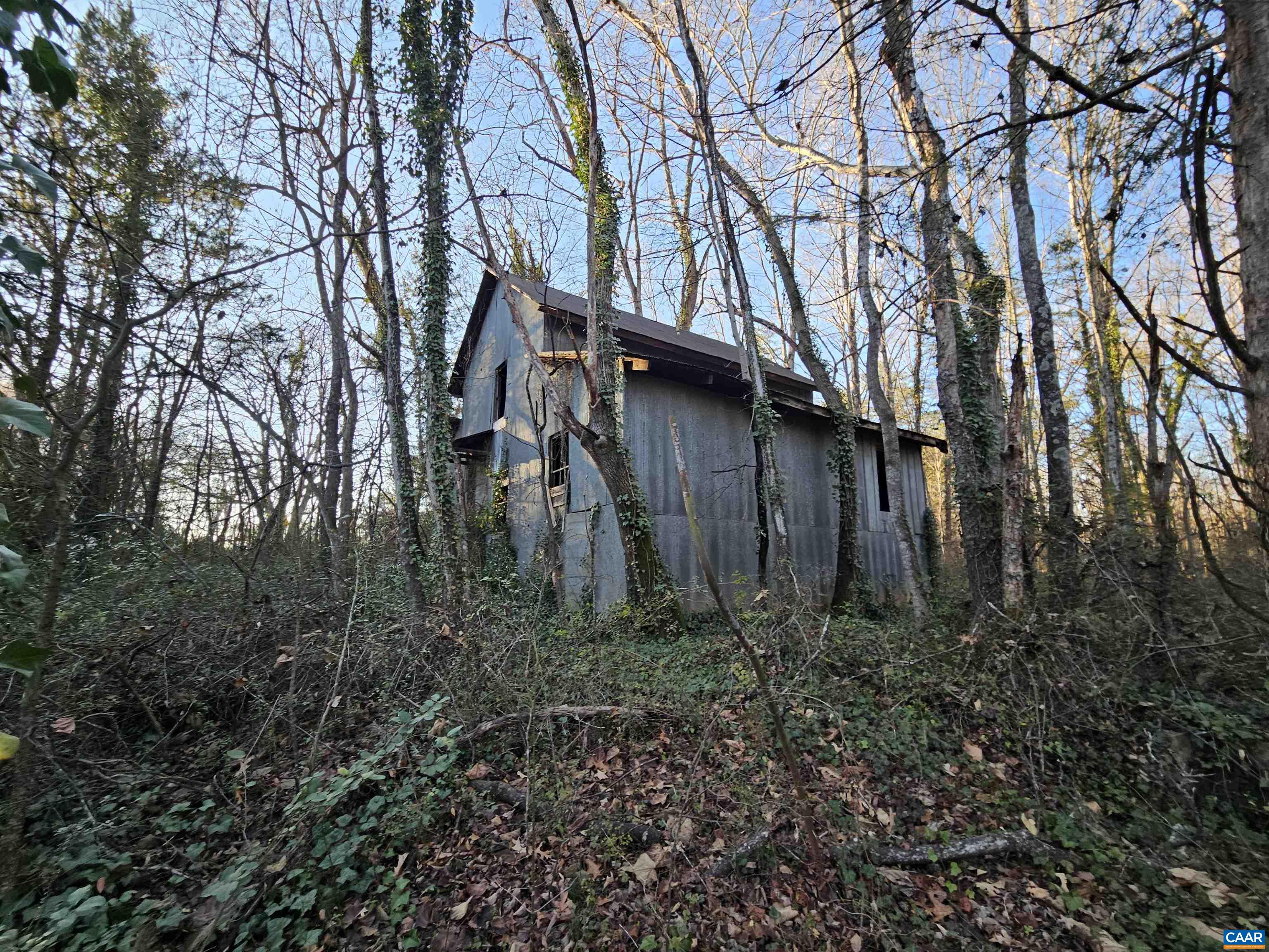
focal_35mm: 13
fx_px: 477
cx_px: 634
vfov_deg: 89.9
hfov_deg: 106.2
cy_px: 476
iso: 50
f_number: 2.2
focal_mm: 2.2
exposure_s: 1/120
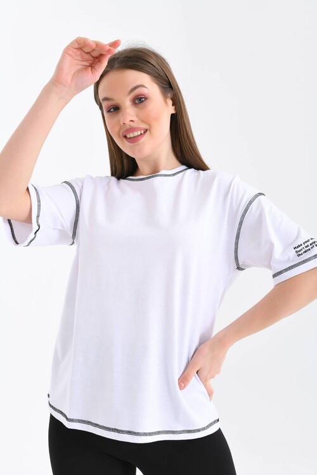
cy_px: 238
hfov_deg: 24.6
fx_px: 726
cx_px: 158
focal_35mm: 55
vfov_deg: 36.2
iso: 160
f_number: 6.3
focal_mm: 55
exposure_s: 1/125
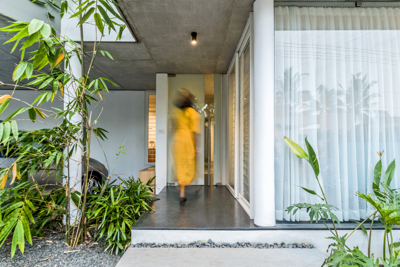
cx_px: 209
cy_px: 127
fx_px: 211
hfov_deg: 86.9
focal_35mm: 19
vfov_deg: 64.5
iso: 160
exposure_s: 1/2
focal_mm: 12
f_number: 8
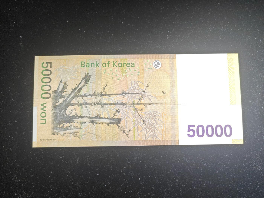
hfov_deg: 69.4
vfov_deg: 54.9
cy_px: 99
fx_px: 191
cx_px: 132
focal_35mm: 25
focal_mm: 5.3
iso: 50
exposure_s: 1/100
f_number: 1.9
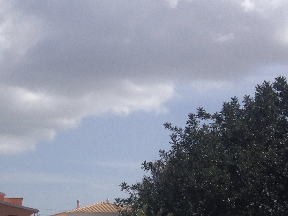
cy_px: 184
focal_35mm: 139
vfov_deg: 10.6
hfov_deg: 13.5
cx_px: -131
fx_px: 1156
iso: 50
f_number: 2.4
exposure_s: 1/3690
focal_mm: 4.28
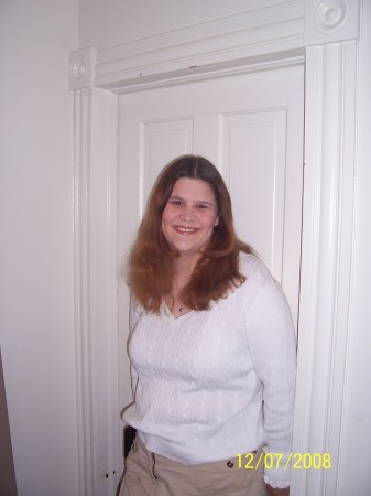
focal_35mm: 34
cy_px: 248
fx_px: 486
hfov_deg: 41.8
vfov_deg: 54.0
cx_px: 186
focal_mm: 5.6
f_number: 2.7
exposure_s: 1/60
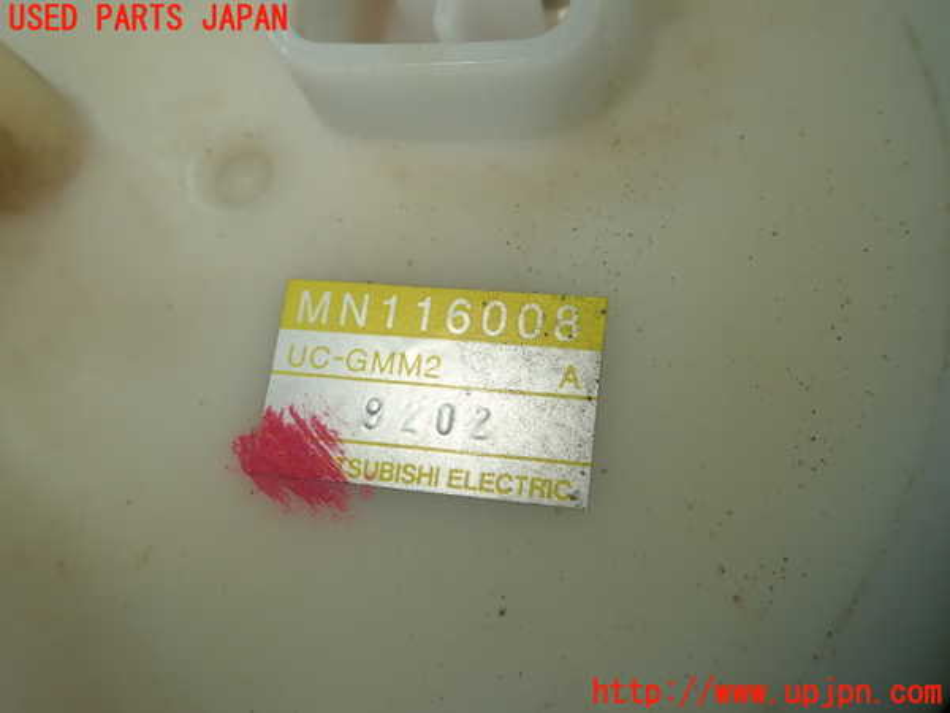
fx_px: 823
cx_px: 475
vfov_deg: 46.8
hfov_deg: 60.0
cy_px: 356
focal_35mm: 30
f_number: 3.2
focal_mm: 5.5
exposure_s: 1/200
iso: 100
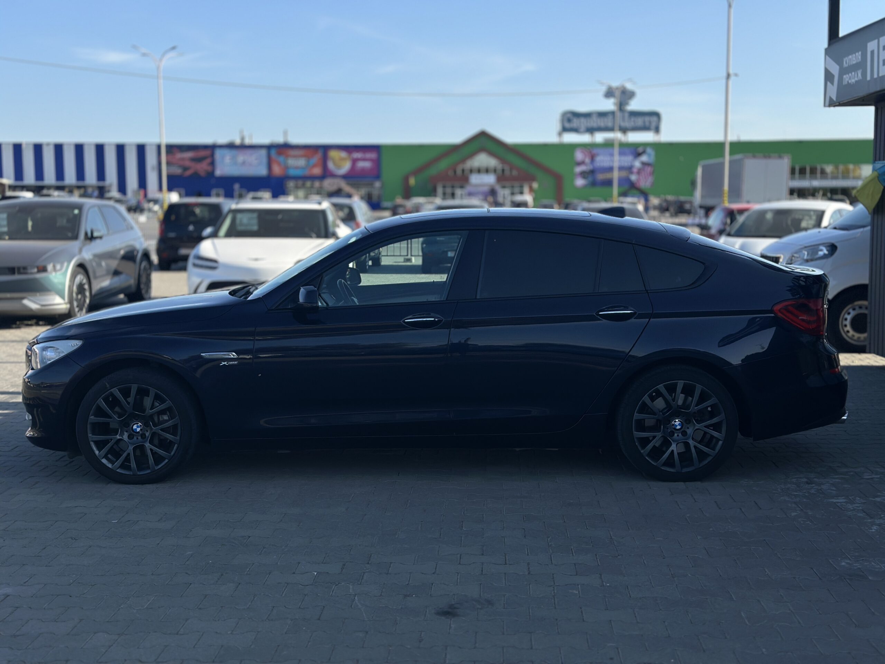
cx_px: 442
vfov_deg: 30.3
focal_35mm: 48
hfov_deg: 39.7
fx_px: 1227
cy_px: 332
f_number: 1.78
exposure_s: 1/4367
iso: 100
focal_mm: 6.86
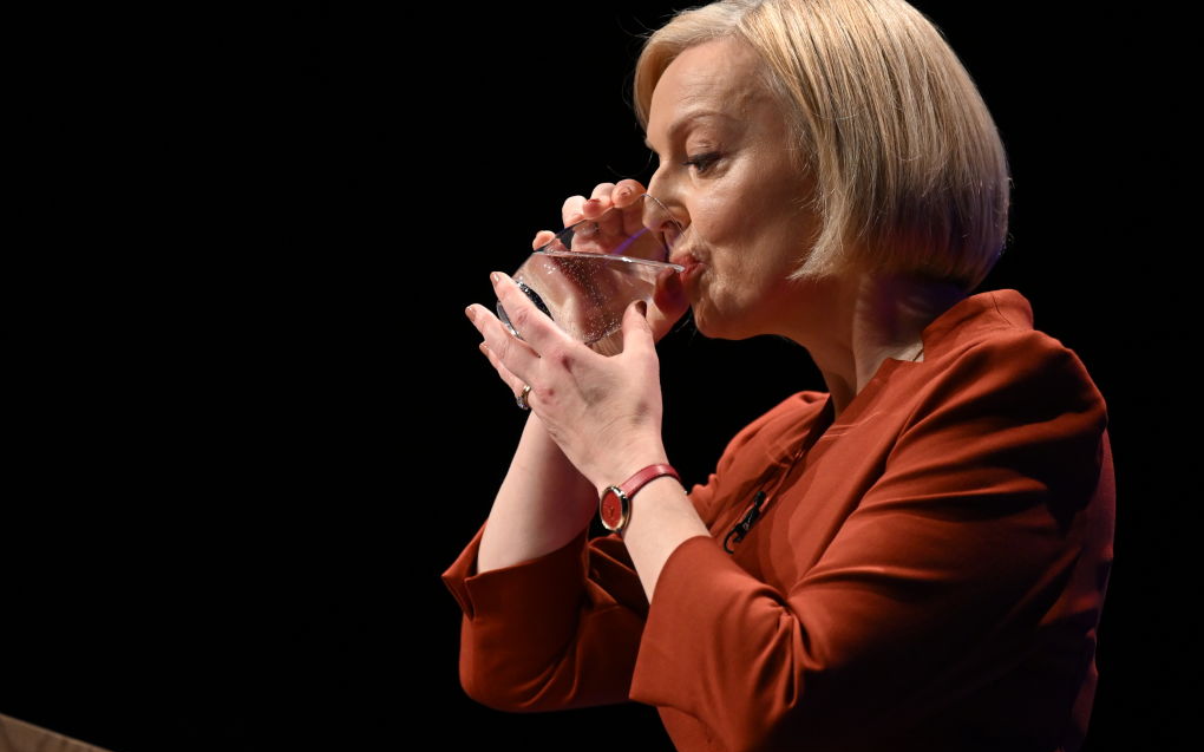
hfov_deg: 6.8
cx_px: 603
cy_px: 365
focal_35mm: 307
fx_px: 10071
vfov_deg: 4.3
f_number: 2.8
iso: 1600
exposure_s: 1/400
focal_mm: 200
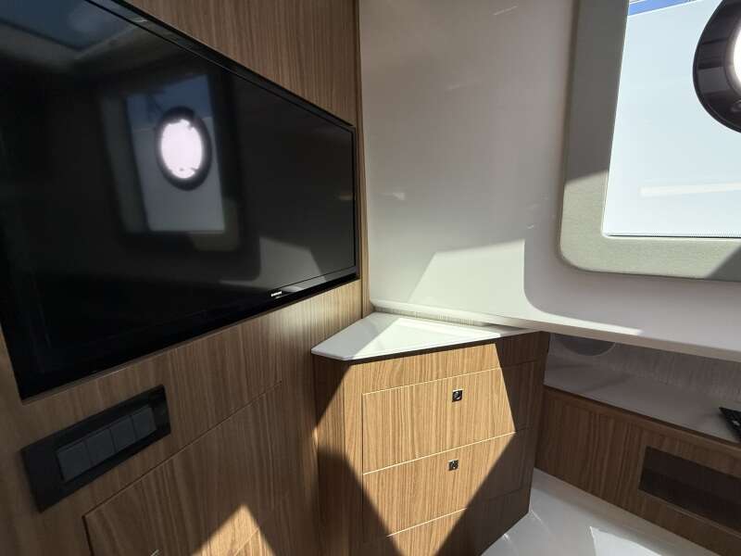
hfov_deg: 102.1
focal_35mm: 14
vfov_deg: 85.7
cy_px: 278
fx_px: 300
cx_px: 370
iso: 160
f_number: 2.2
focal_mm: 2.22
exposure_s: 1/99
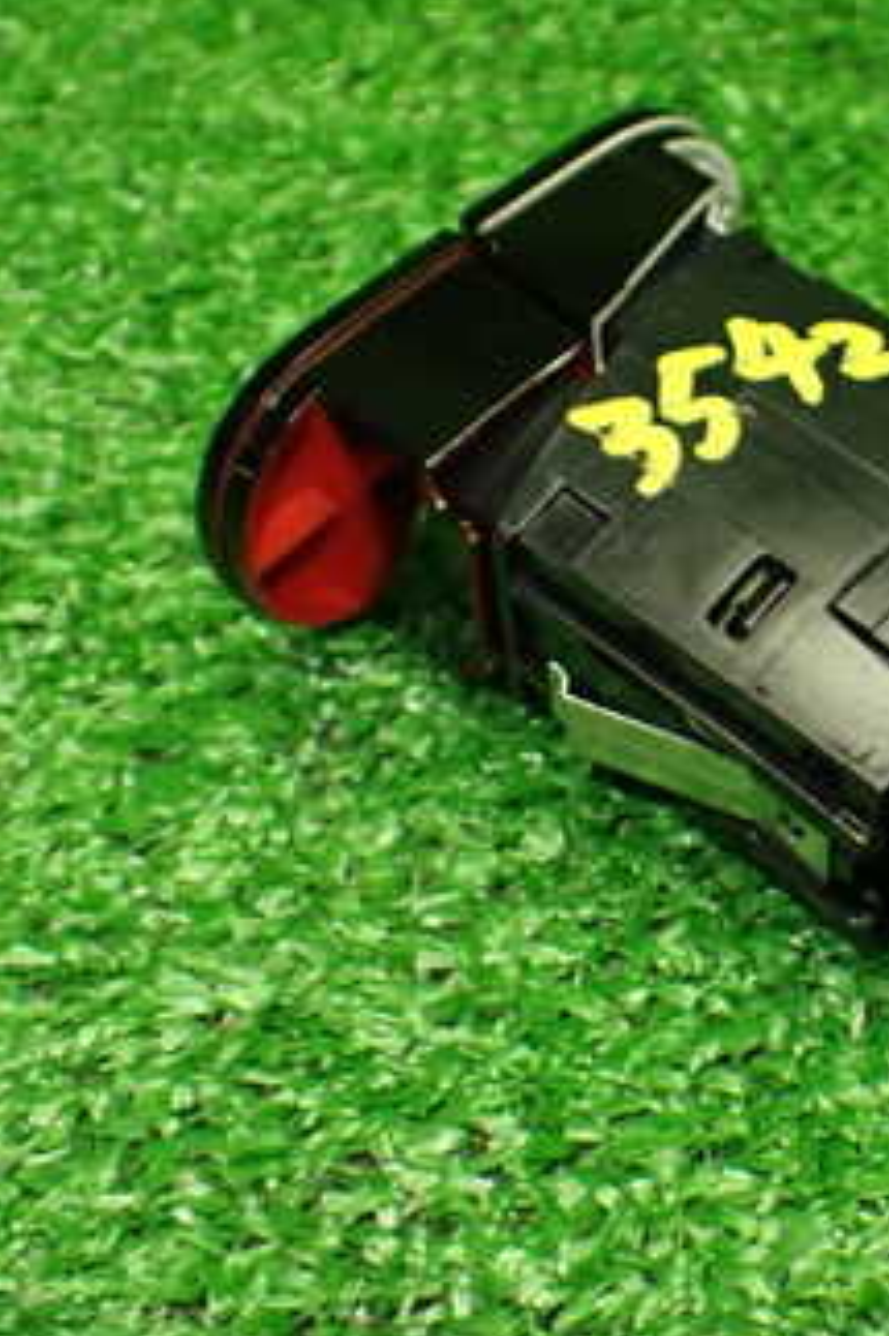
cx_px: 906
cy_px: 525
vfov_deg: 34.4
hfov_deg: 22.4
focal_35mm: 58
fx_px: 2151
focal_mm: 5.4
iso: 500
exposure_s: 1/125
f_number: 2.3
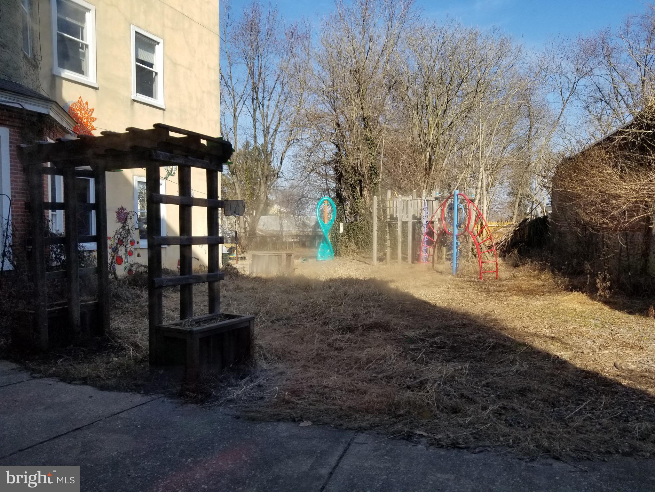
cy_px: 246
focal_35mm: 26
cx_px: 328
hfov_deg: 67.3
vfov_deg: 53.1
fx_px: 492
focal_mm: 4.25
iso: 50
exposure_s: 1/1292
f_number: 1.7
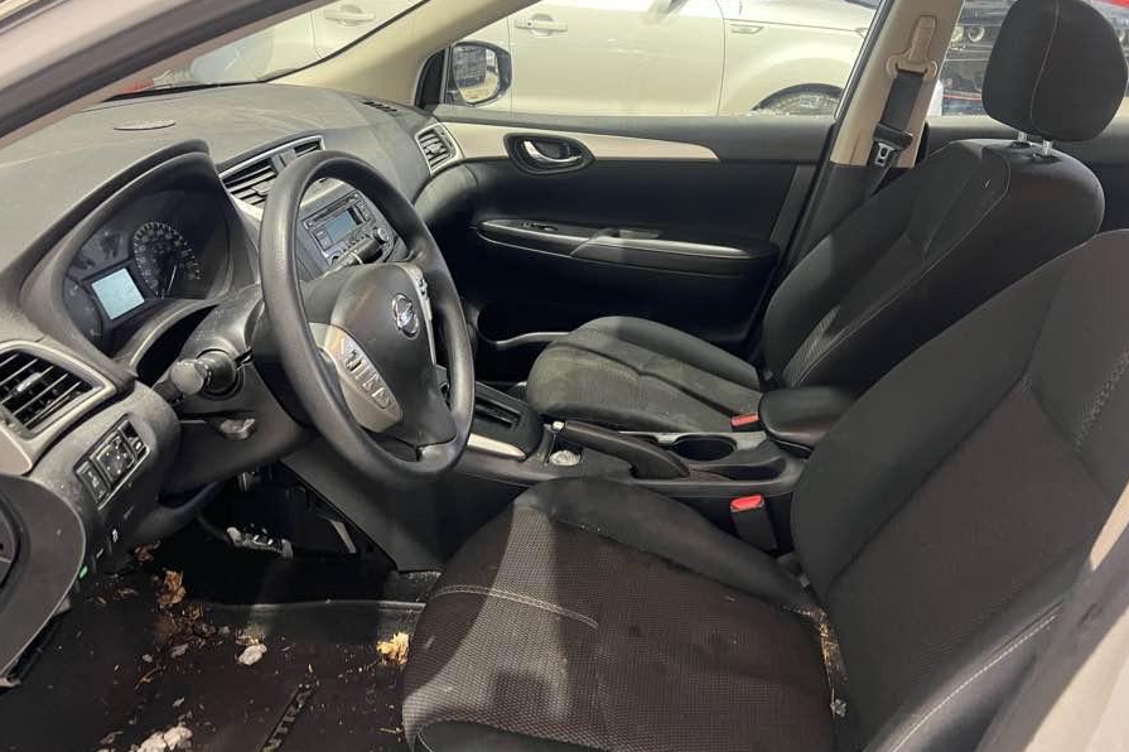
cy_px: 335
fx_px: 878
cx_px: 576
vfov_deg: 46.3
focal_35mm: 28
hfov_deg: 65.5
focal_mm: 5.7
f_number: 1.5
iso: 400
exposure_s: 1/40
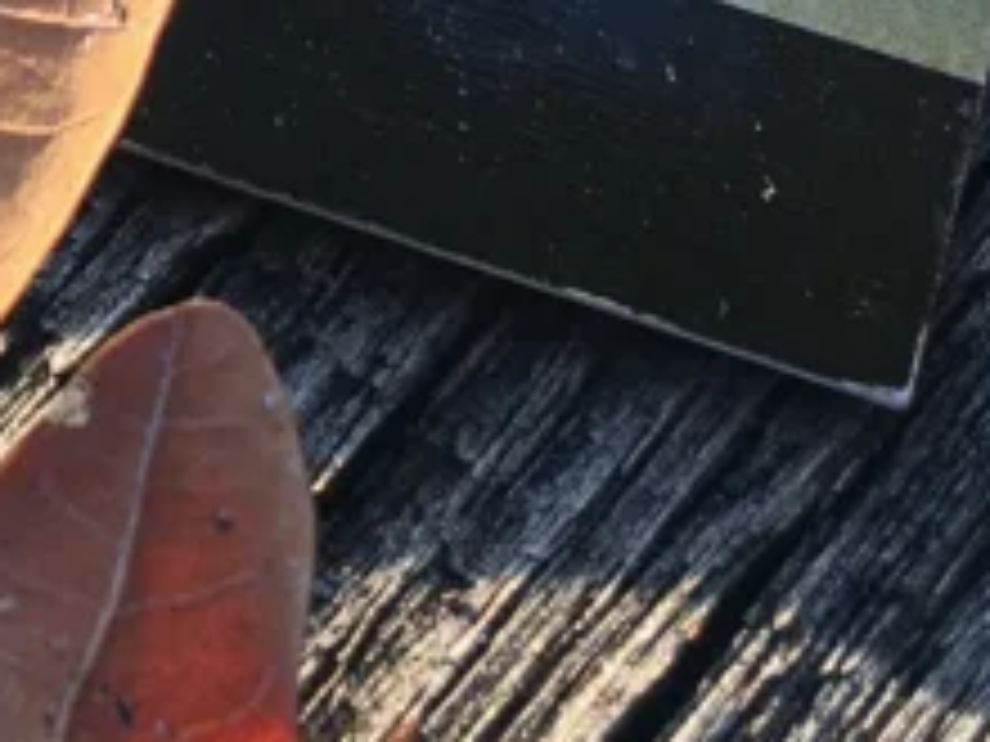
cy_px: -324
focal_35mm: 135
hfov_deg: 13.6
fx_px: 3861
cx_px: -549
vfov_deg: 10.6
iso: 25
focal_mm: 4.15
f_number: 2.2
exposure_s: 1/220
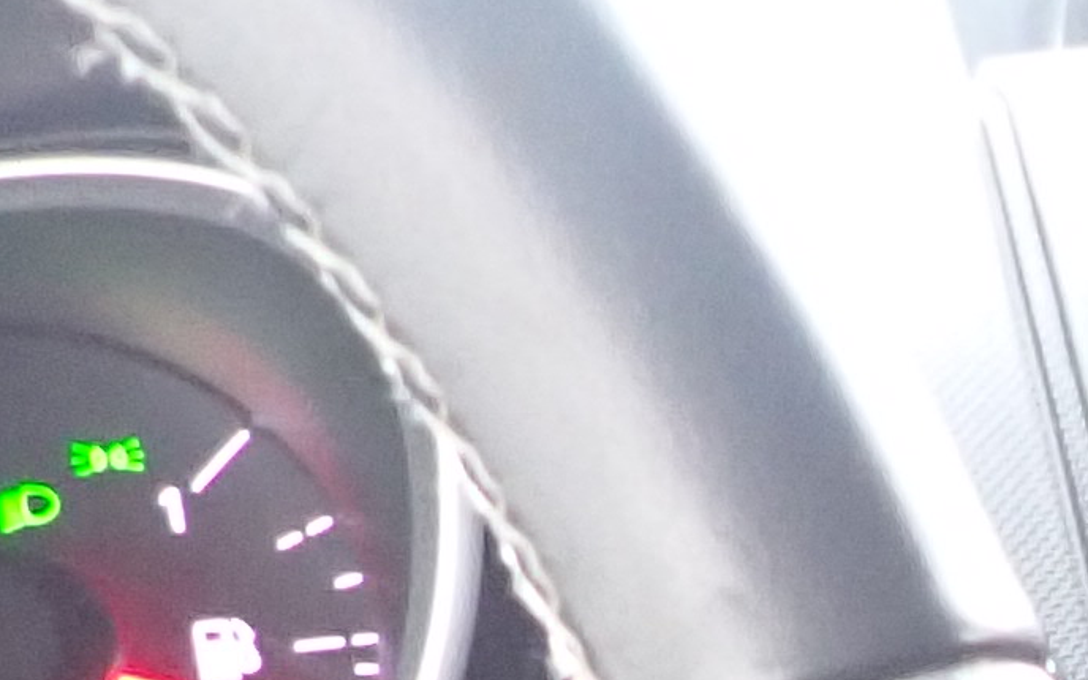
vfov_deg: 8.0
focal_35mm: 154
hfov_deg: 11.8
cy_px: 1480
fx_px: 4566
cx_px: 2337
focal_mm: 4.5
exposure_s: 1/10
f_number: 2
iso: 800
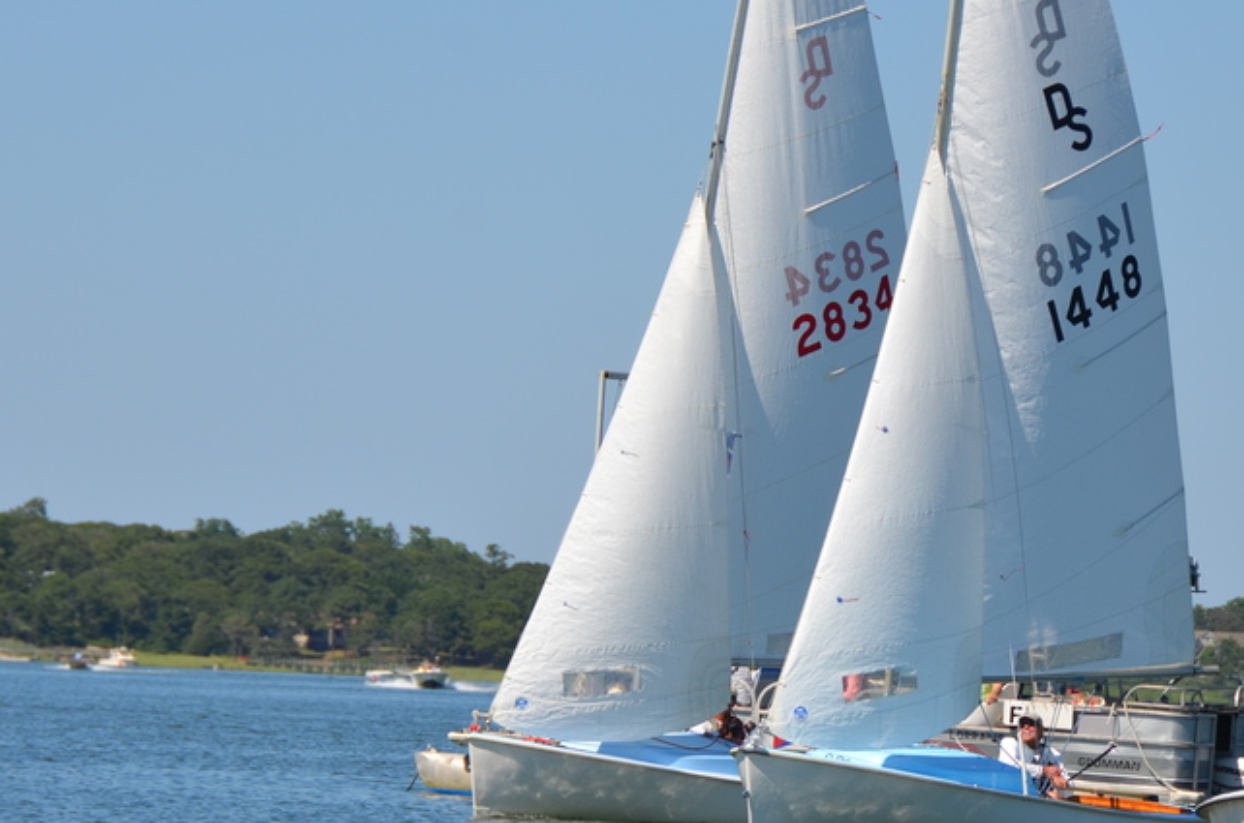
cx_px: 676
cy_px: 564
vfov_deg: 4.2
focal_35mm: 323
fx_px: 11130
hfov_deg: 6.4
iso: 200
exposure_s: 1/800
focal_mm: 135
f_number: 7.1
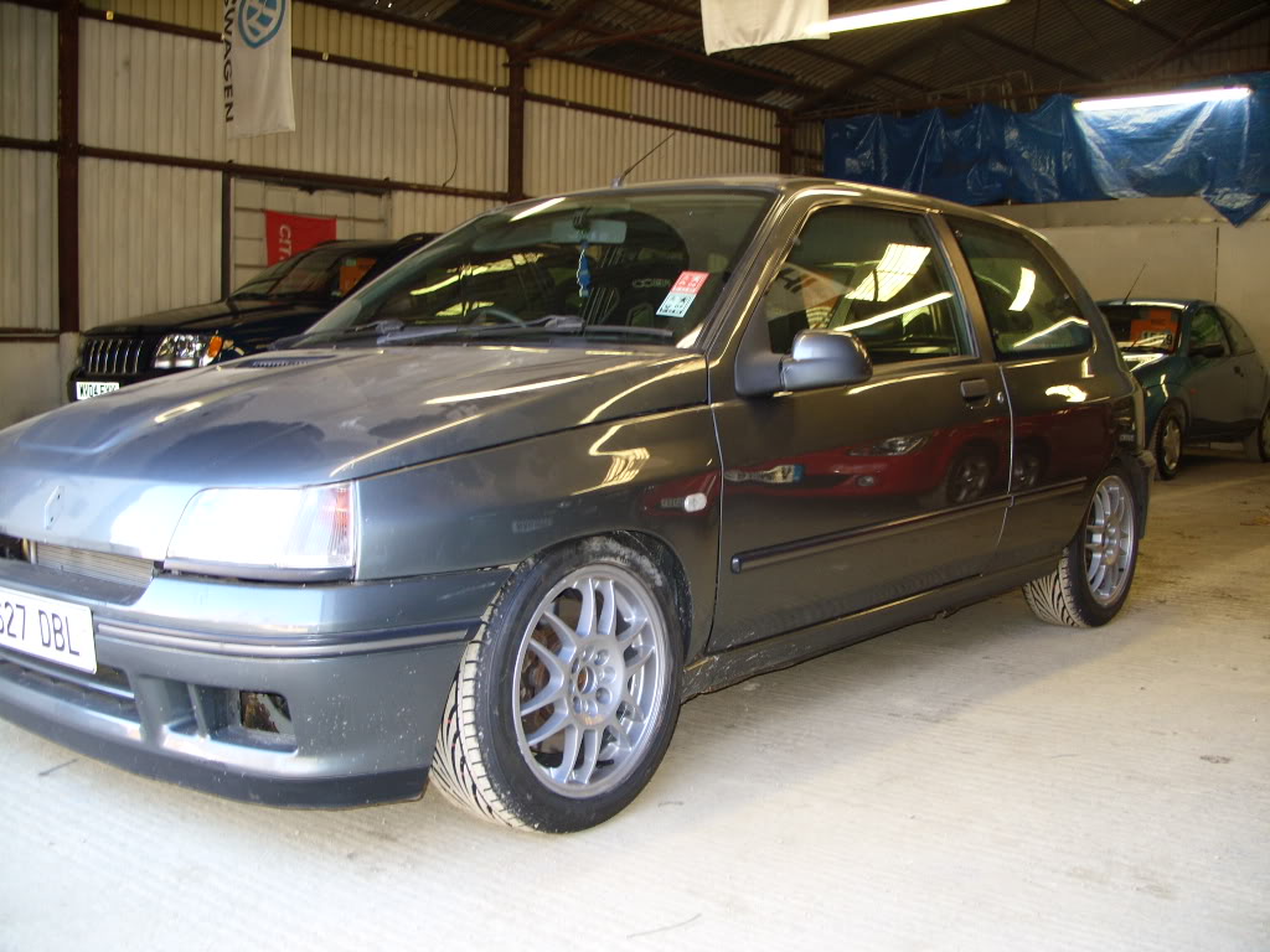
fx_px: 1394
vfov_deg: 37.7
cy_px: 476
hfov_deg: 49.0
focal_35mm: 38
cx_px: 635
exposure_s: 1/30
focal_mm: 7.8
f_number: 2.8
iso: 100
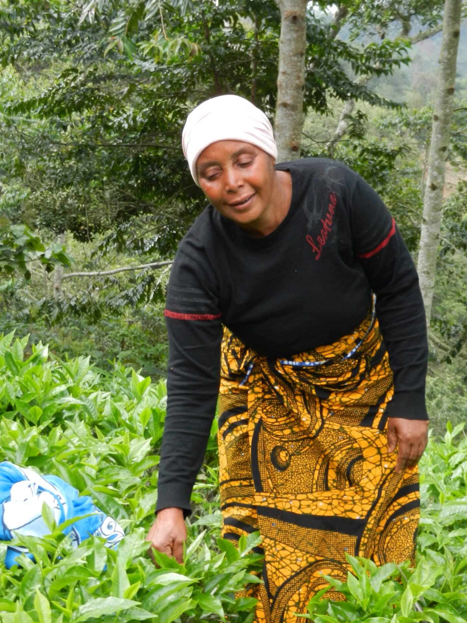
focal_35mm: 92
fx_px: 1655
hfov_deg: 16.0
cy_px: 326
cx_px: 282
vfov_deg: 21.3
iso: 160
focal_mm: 12.3
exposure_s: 1/100
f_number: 4.6
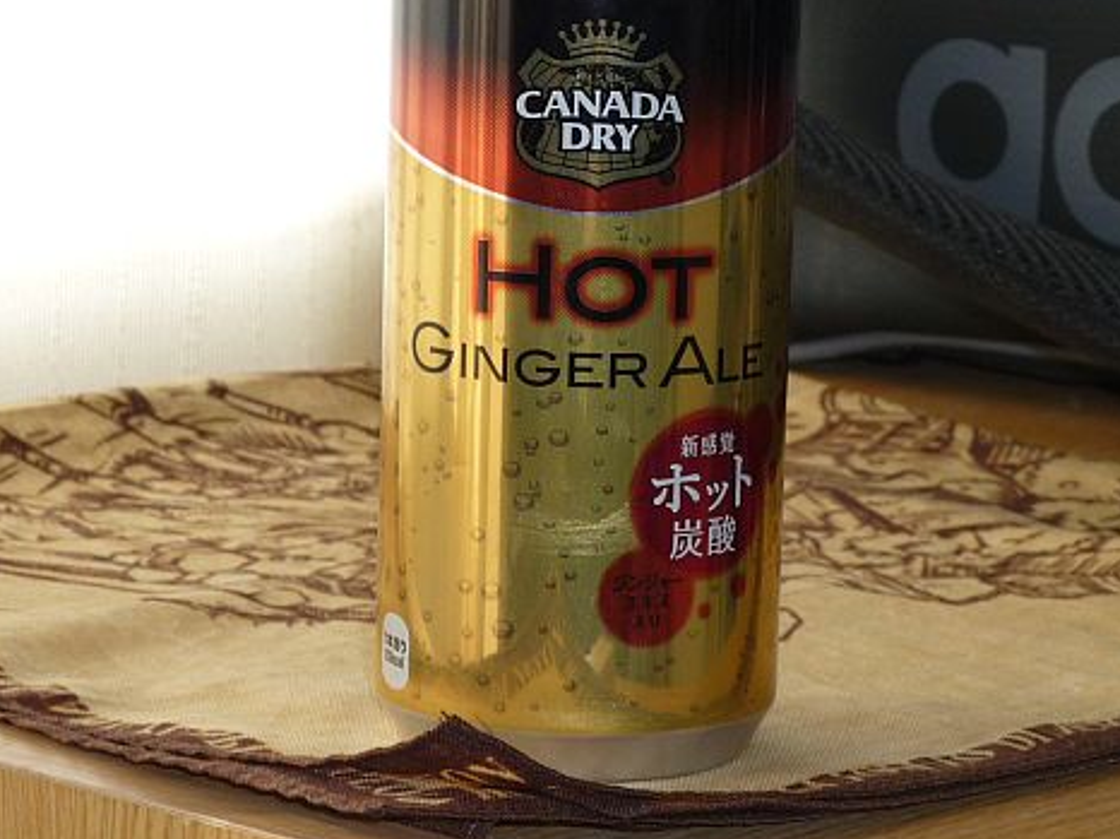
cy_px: 327
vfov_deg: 9.4
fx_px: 5109
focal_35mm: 158
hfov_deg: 12.5
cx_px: 594
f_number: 5.2
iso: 100
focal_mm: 14.1
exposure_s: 1/100
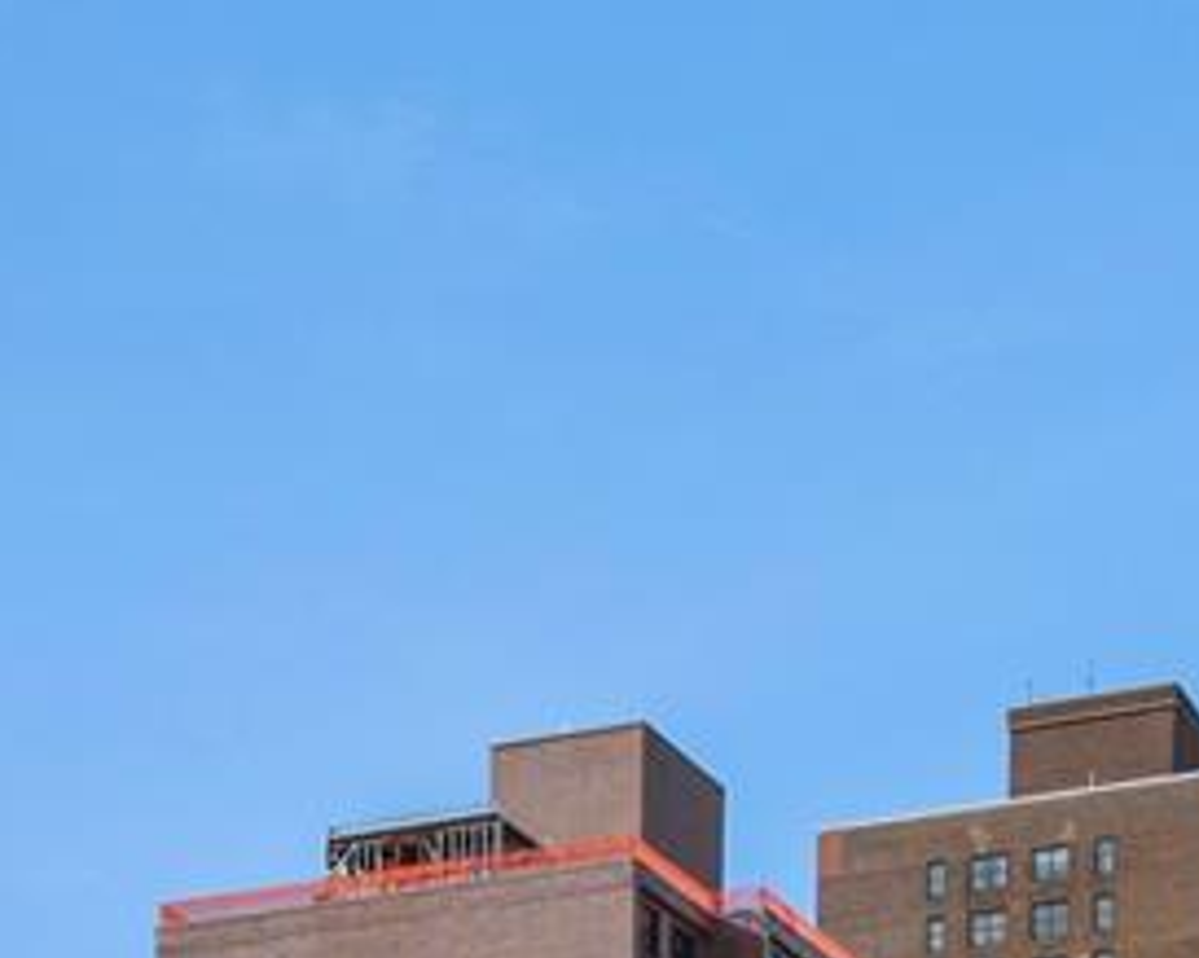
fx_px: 3511
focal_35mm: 99
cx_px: -22
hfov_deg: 18.8
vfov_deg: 12.7
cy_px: 2171
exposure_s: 1/320
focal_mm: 10
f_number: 8
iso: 100
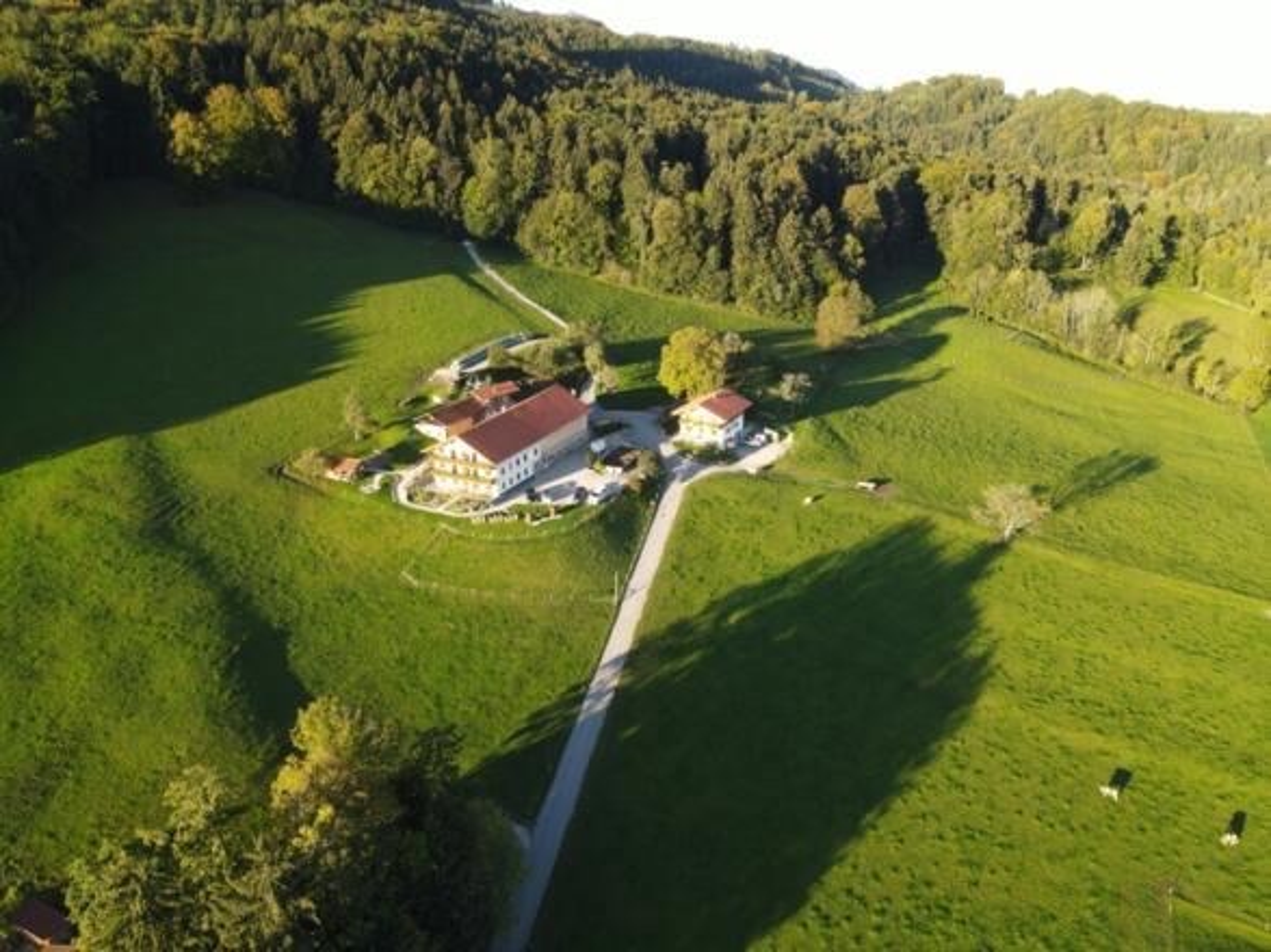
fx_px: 881
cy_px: 476
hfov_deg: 71.6
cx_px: 636
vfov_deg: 56.8
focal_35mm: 24
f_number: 2.8
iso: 100
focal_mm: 4.5
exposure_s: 1/120
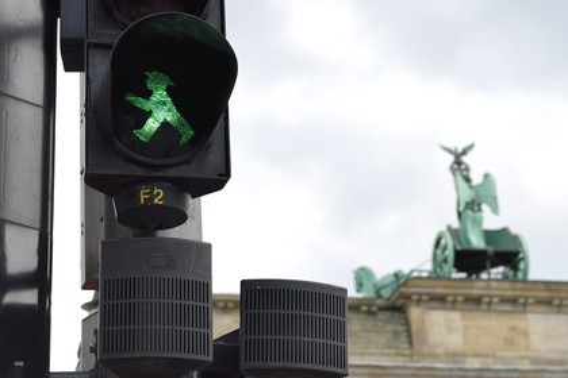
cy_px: 189
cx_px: 284
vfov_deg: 21.9
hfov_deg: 32.4
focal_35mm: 62
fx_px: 978
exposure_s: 1/250
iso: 200
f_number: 8
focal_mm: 62
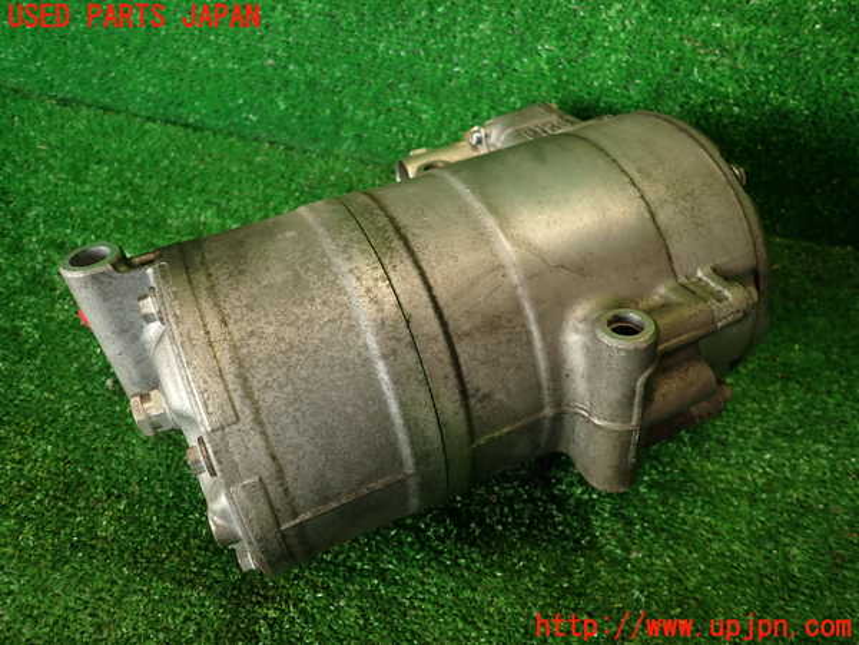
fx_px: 620
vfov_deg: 54.9
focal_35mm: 25
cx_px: 430
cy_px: 322
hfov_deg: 69.4
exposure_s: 1/60
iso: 160
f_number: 2
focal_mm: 4.5
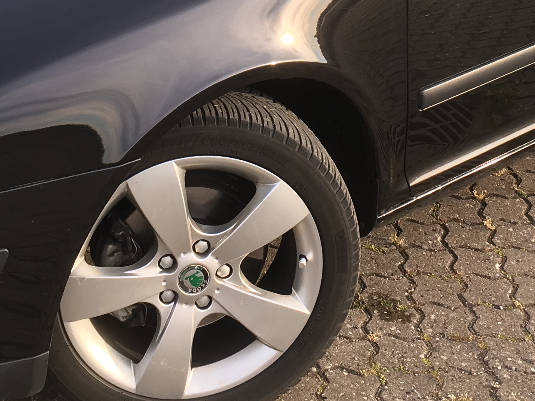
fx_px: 1298
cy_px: -94
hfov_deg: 23.3
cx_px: 281
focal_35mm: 84
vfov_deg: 16.7
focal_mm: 4.15
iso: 25
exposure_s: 1/173
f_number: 2.2
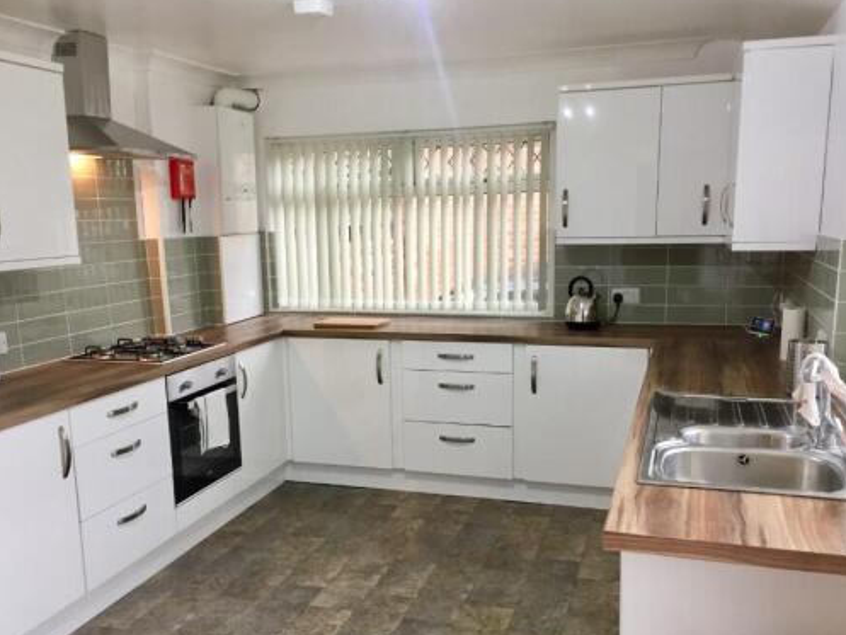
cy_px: 362
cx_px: 411
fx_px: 831
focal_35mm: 34
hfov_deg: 53.9
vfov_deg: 41.7
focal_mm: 4.15
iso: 125
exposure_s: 1/33
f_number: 2.2
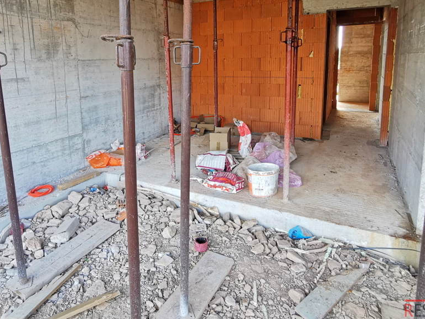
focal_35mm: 25
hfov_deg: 69.1
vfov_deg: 53.7
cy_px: 103
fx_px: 307
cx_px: 185
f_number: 2.2
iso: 125
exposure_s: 1/60
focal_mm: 2.35
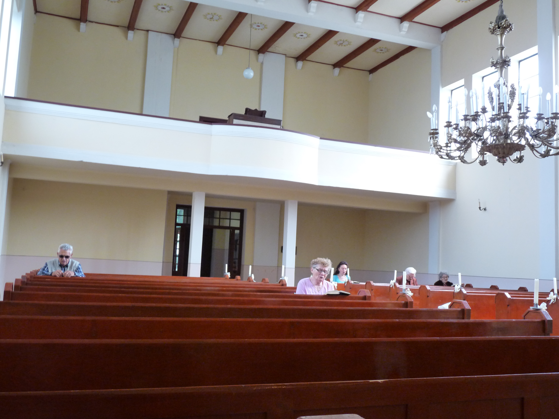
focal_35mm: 34
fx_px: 549
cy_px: 210
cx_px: 280
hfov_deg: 54.0
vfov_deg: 41.8
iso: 320
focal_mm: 6.1
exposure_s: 1/30
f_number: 3
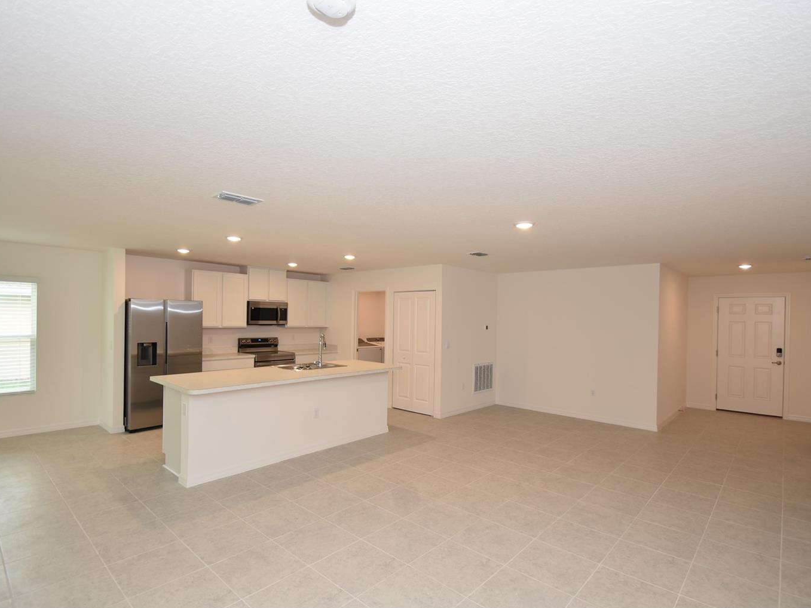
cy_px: 314
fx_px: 398
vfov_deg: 74.7
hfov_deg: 91.0
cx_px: 394
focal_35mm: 17
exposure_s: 1/60
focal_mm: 10
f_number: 4
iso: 200
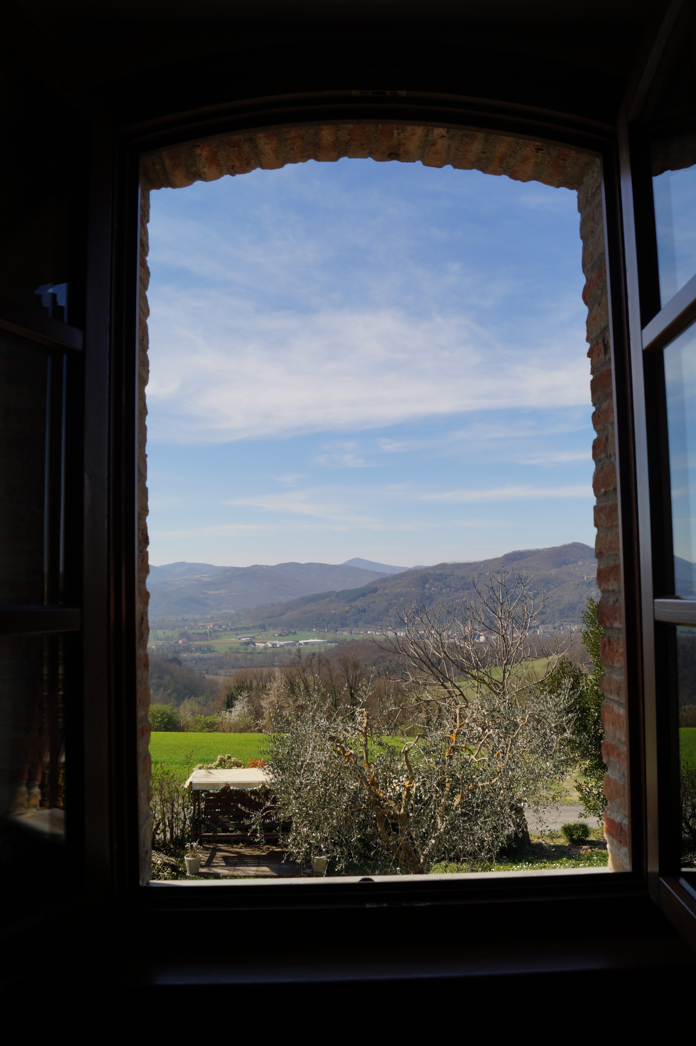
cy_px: 523
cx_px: 348
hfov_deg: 47.9
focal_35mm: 27
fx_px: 784
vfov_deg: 67.4
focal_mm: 18
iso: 100
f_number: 10
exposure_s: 1/250
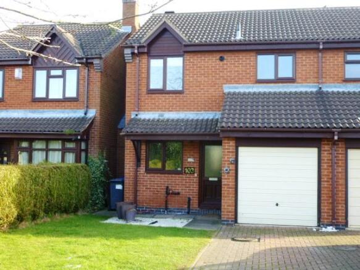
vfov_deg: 35.1
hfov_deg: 45.8
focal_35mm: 41
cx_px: 180
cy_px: 135
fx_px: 426
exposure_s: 1/60
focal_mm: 7.4
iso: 100
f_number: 3.9
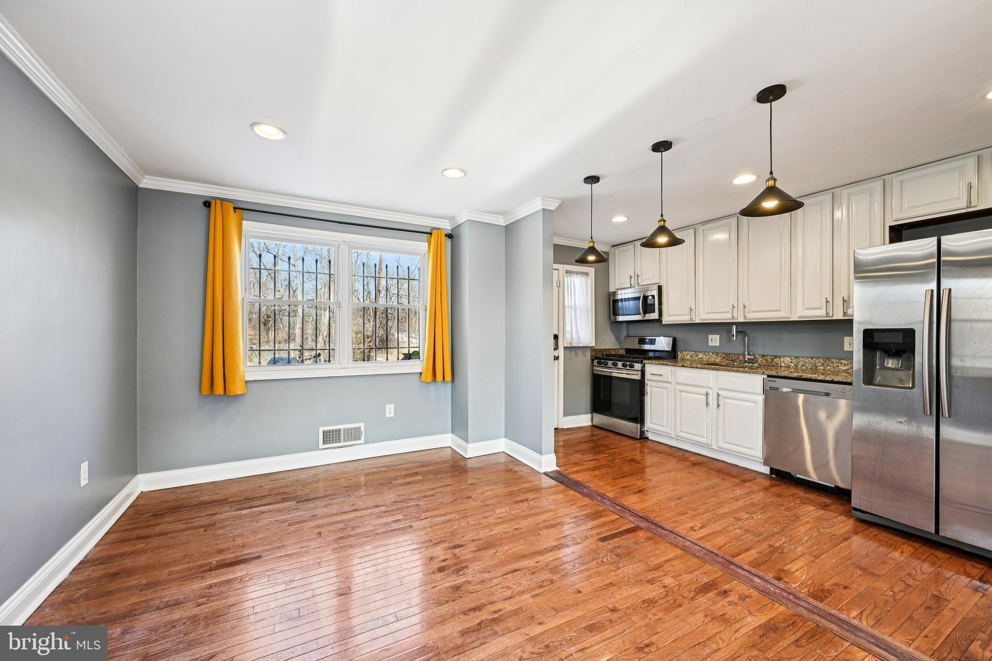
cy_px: 330
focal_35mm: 14
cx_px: 496
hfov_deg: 104.3
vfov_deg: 81.2
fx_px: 386
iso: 100
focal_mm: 14
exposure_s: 1/15
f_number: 8
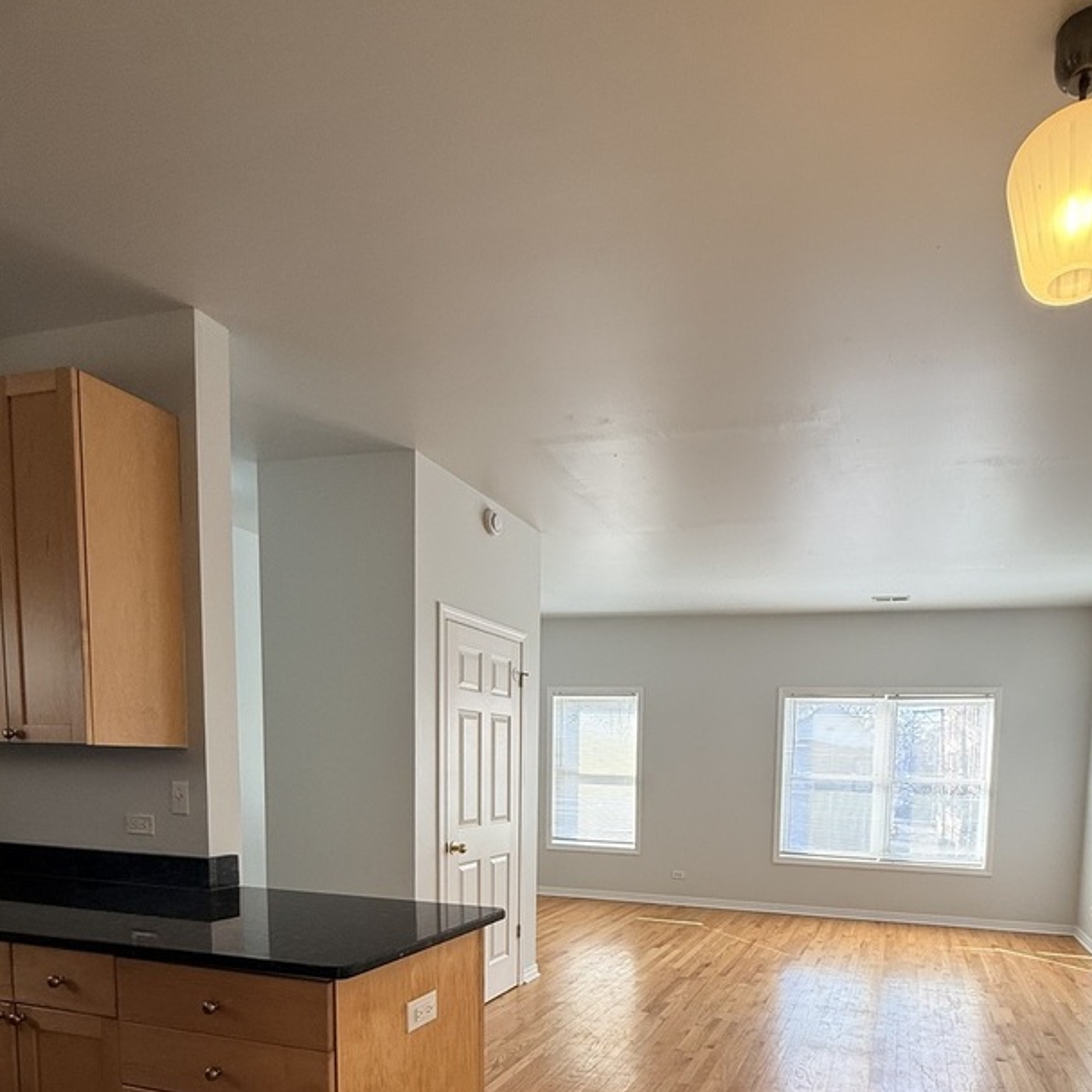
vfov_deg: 64.9
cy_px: 835
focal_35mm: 22
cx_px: 693
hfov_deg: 68.4
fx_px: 785
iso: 64
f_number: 2.2
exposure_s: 1/120
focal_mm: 2.22
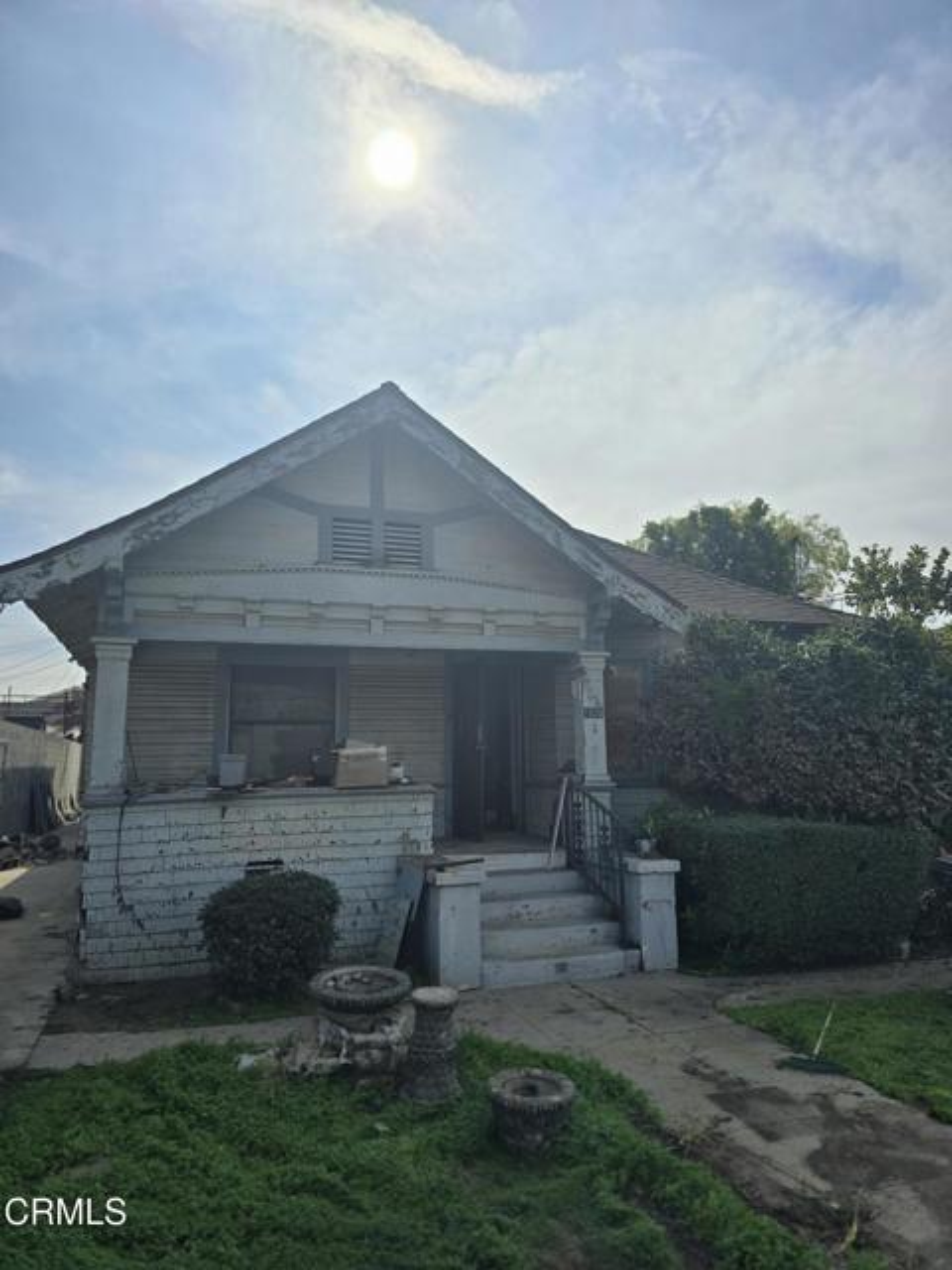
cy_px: 635
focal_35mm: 23
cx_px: 476
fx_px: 843
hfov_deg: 58.9
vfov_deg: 73.9
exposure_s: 1/3758
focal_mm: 6.3
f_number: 1.7
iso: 12
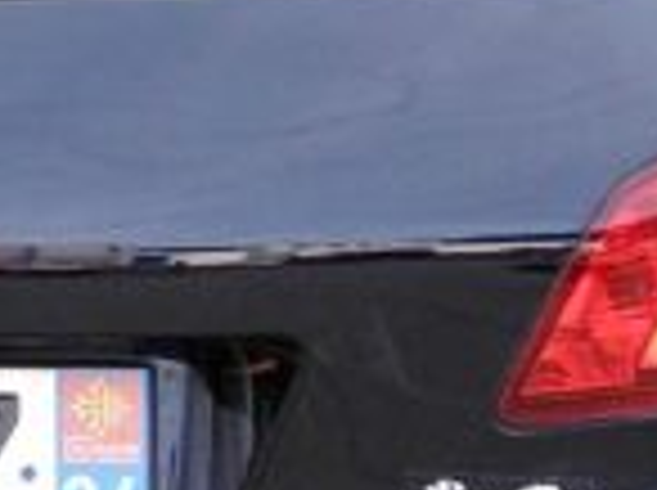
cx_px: -328
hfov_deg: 13.6
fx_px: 2596
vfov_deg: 10.8
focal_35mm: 137
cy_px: 351
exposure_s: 1/120
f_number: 2.2
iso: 100
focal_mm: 3.37
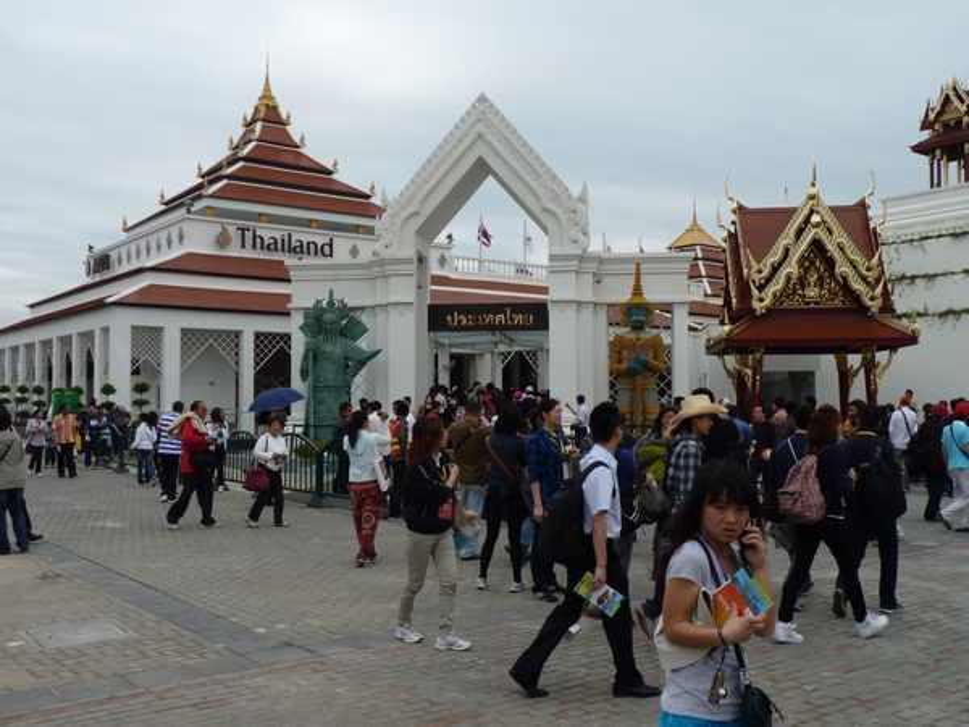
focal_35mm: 35
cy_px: 364
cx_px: 484
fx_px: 980
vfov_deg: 40.7
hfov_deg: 52.6
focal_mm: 6.2
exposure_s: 1/400
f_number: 5.6
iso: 80
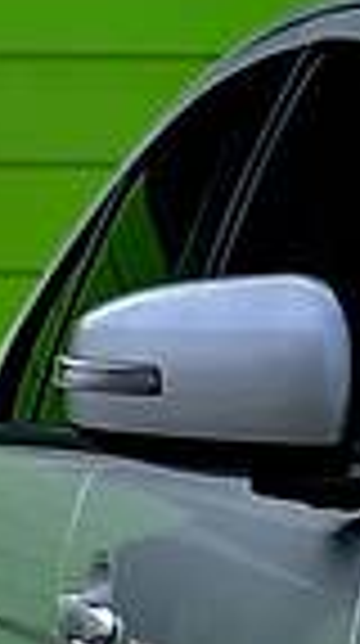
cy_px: 1193
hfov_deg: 3.6
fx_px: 5402
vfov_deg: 6.6
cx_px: 1548
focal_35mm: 317
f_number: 2.4
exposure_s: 1/353
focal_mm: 6
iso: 16
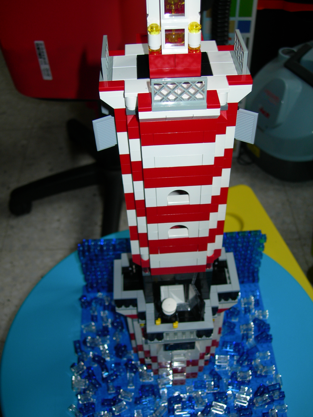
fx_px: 458
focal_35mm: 38
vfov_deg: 49.0
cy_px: 208
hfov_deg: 37.7
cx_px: 156
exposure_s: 1/60.1
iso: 50
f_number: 2.8
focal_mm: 7.8
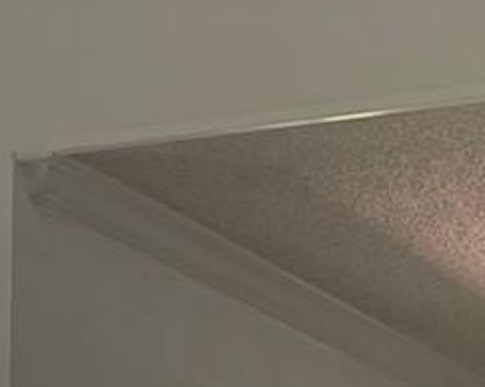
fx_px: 2409
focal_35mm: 168
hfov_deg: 11.5
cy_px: 910
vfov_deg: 8.4
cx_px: 325
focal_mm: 5.1
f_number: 1.6
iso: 50
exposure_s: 1/452
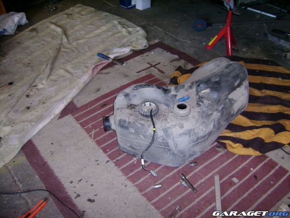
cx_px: 145
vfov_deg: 40.7
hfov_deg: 52.6
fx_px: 293
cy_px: 109
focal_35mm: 35
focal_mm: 5.95
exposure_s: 1/30
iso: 100
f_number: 2.8
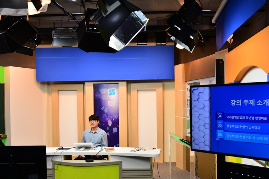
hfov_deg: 49.3
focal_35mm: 39
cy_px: 107
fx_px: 291
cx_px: 157
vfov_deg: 34.1
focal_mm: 32
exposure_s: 1/200
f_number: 4
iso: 280
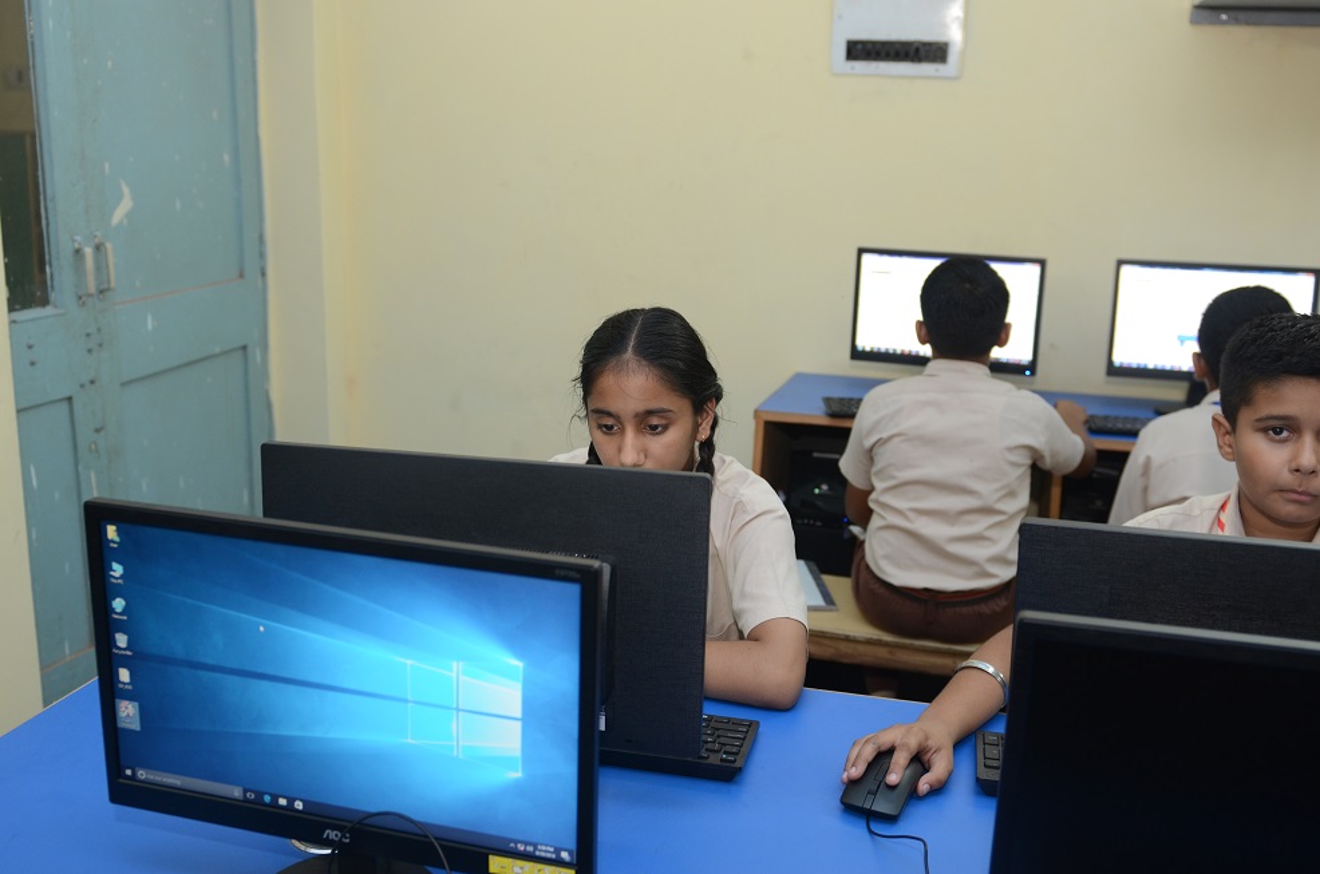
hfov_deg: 53.2
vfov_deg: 36.7
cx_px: 660
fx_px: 1317
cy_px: 437
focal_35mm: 36
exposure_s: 1/40
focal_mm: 24
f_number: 2.8
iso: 400
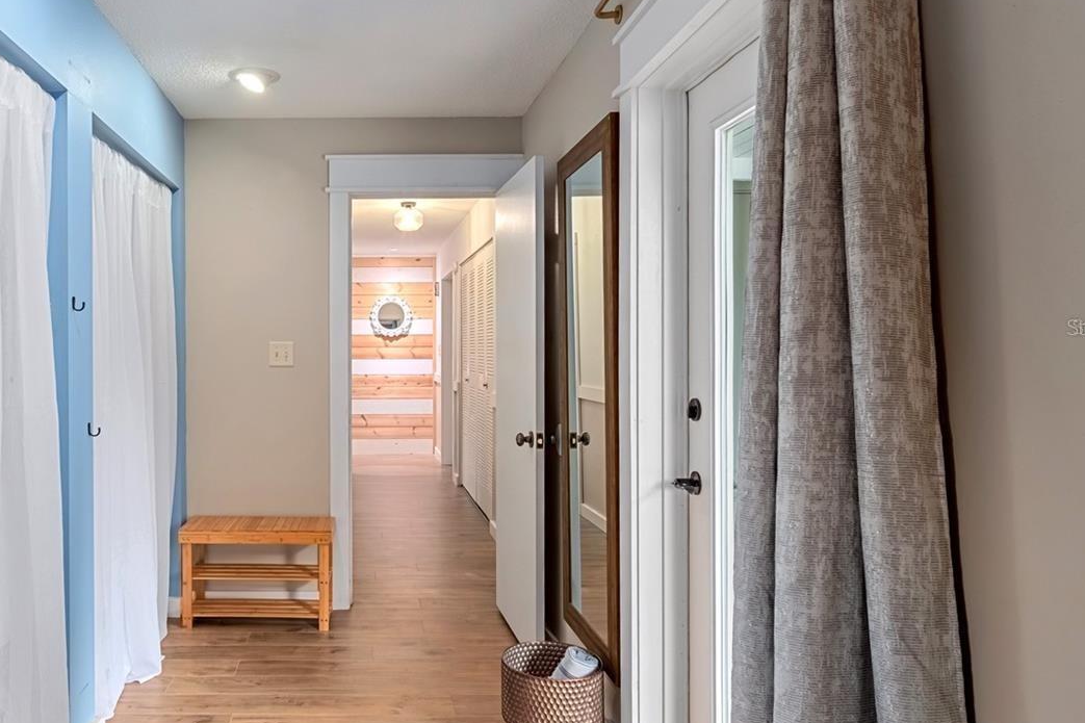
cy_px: 327
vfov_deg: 55.0
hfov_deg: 73.0
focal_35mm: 23
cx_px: 333
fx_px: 693
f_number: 9
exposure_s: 1/1.25
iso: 250
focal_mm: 10
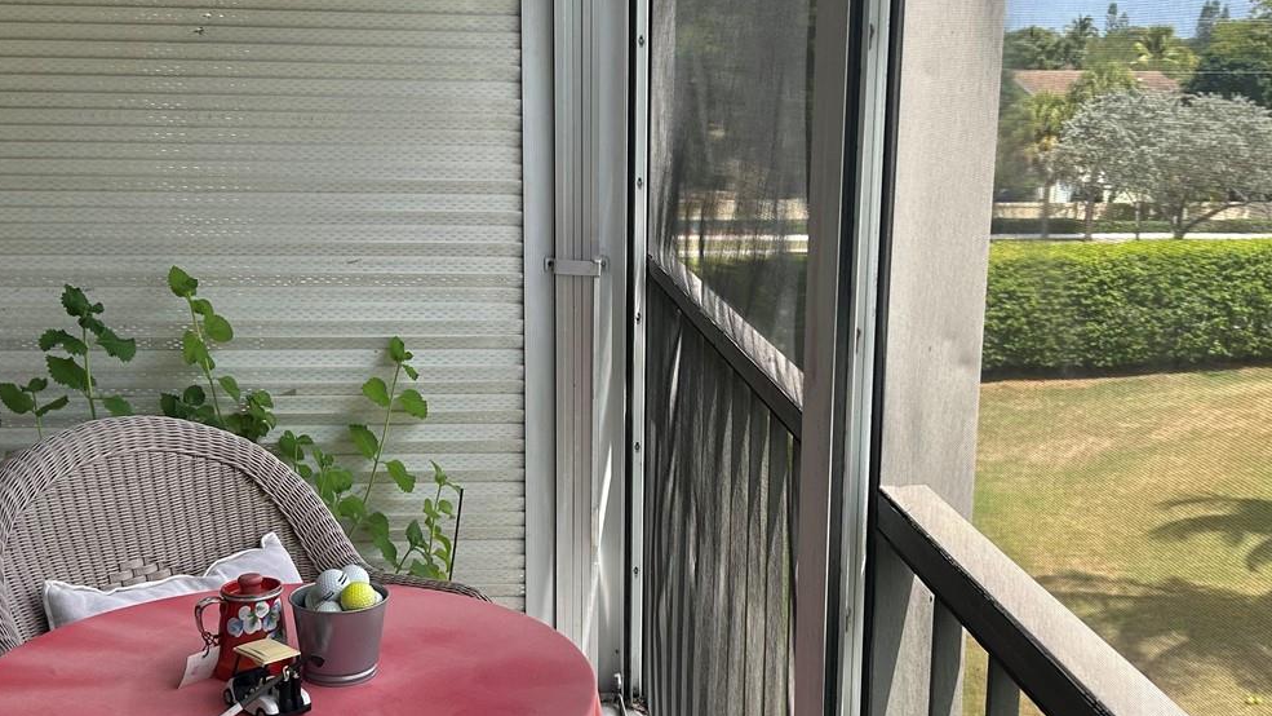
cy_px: 420
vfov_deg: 25.9
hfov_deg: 44.6
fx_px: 1551
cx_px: 631
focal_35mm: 46
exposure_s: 1/1100
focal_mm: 5.7
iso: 50
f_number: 1.5
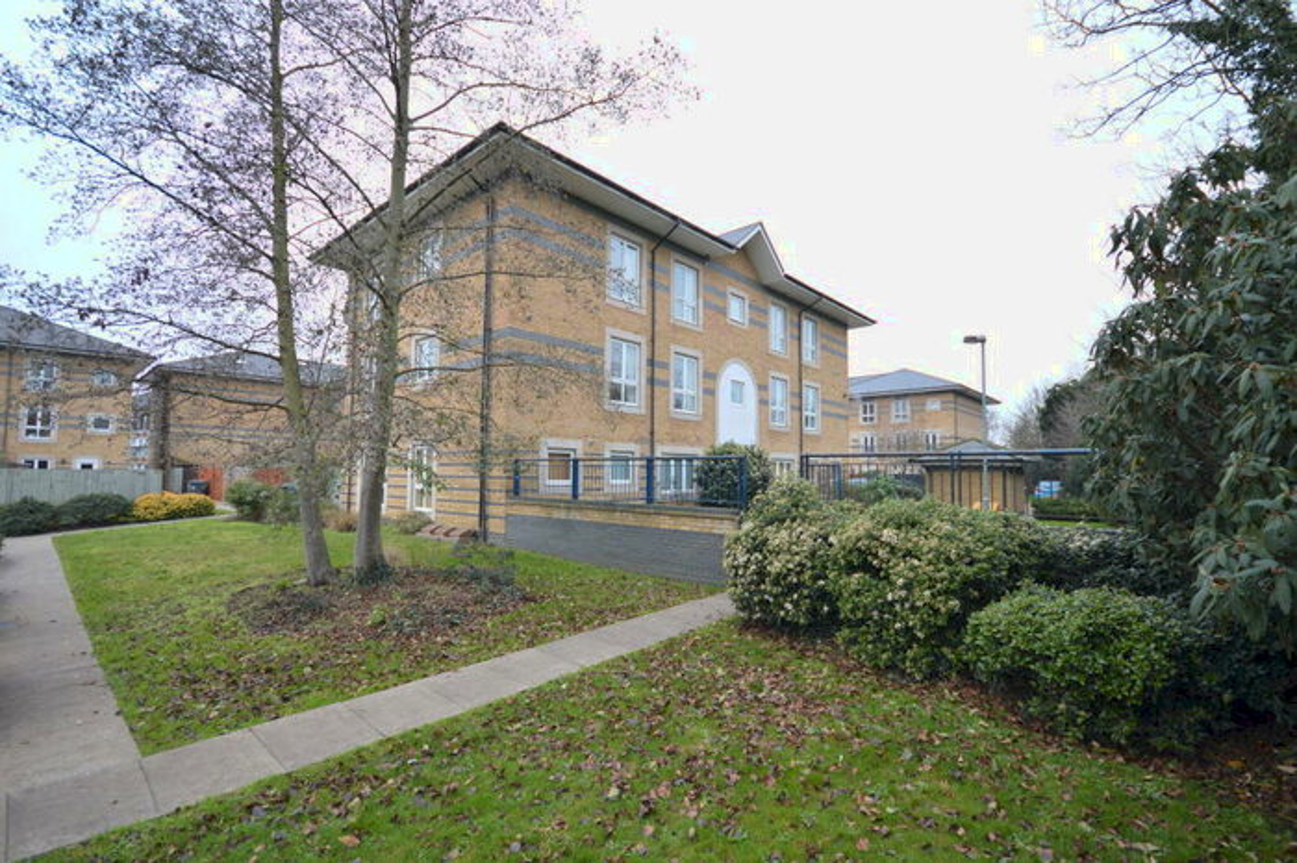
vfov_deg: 77.3
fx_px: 540
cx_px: 648
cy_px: 432
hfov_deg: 100.4
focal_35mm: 15
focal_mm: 10
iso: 400
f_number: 5.6
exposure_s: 1/125
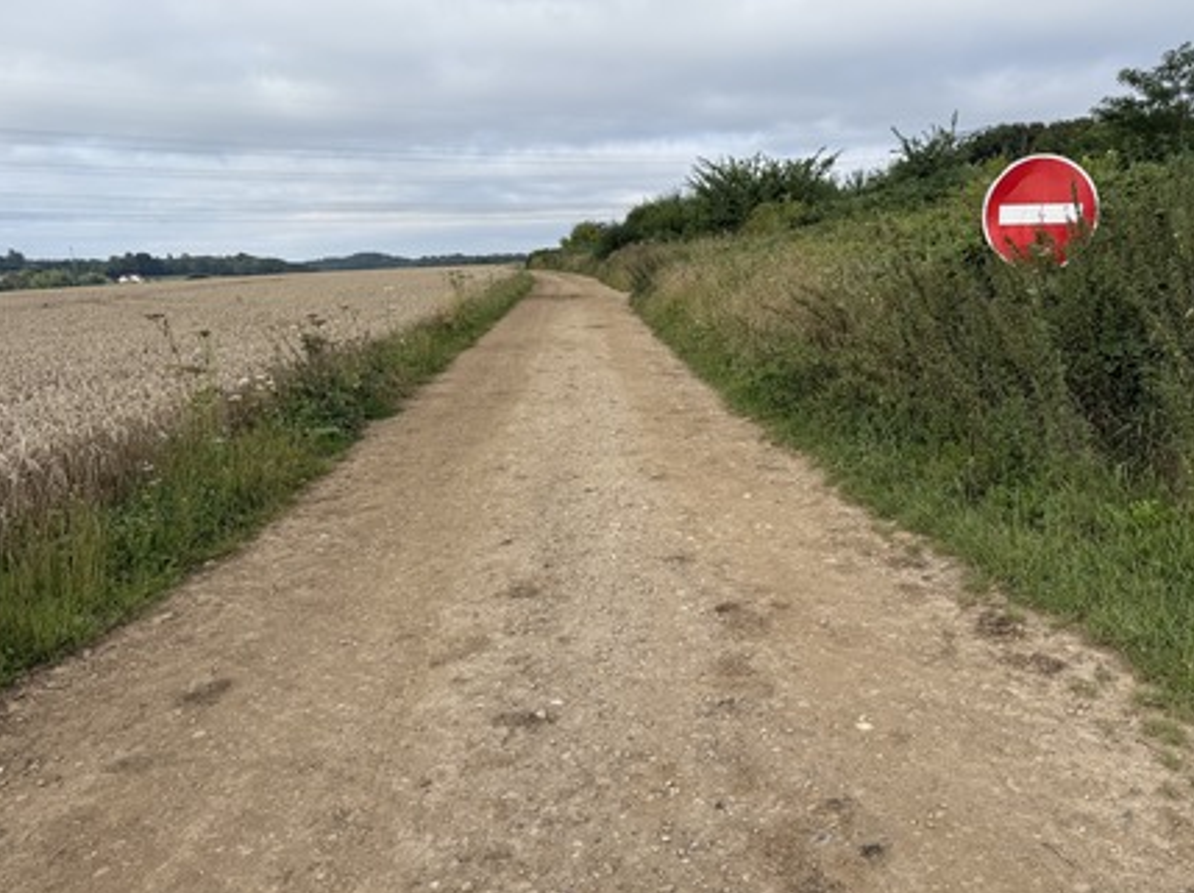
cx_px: 671
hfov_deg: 63.3
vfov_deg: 49.7
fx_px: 965
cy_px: 430
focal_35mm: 28
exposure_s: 1/2370
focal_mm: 6.76
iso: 80
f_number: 1.78
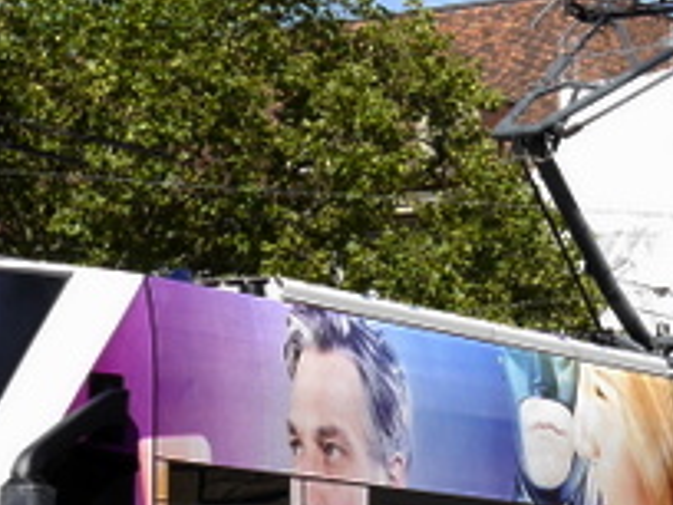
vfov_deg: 7.9
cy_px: 660
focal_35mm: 186
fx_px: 3616
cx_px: 422
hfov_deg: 10.6
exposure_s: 1/250
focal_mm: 19
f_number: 7.1
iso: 160
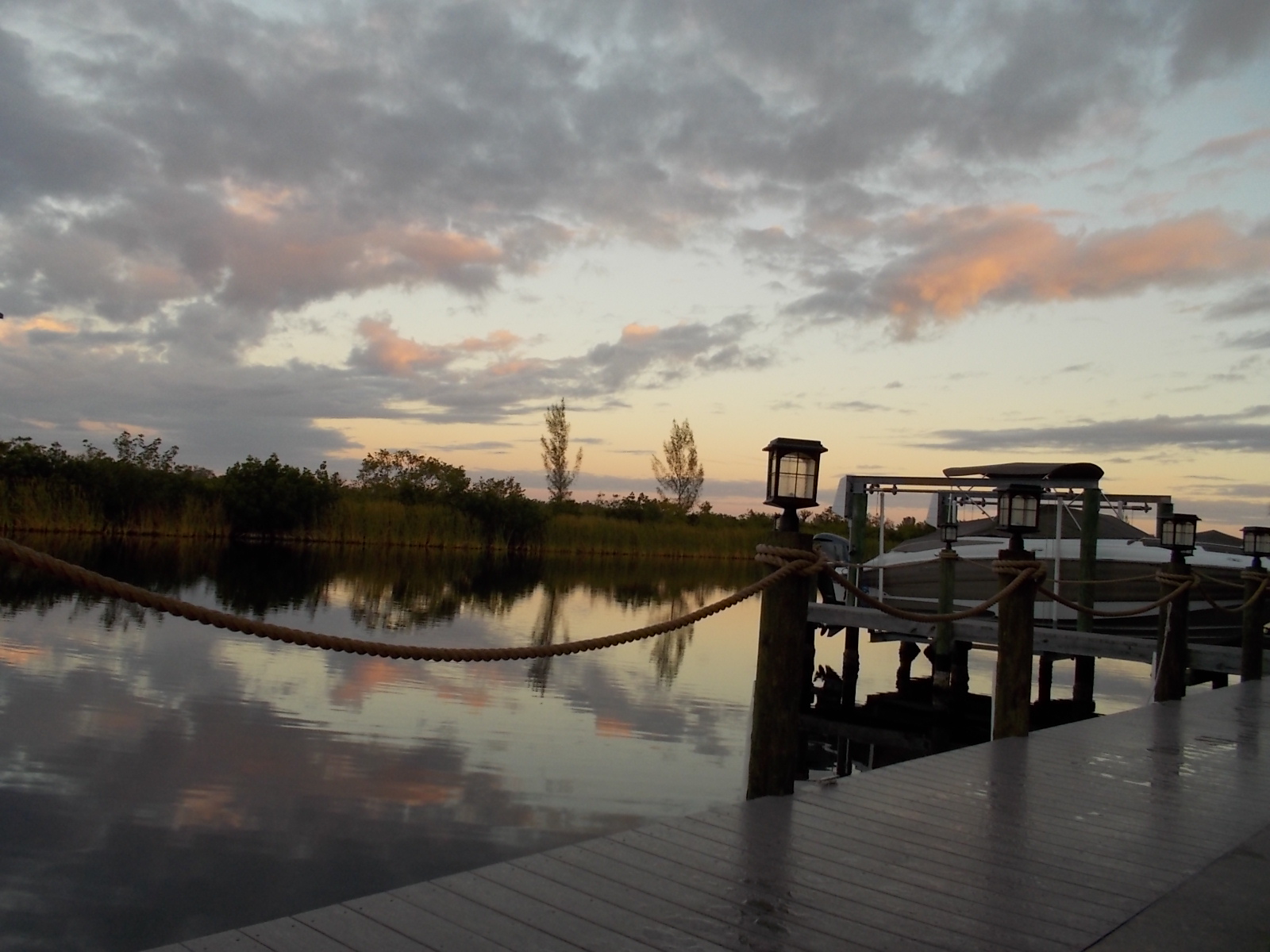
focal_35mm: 29
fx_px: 1064
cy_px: 476
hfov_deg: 61.7
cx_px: 635
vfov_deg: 48.2
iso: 80
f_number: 3.3
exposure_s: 1/100
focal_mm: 4.1
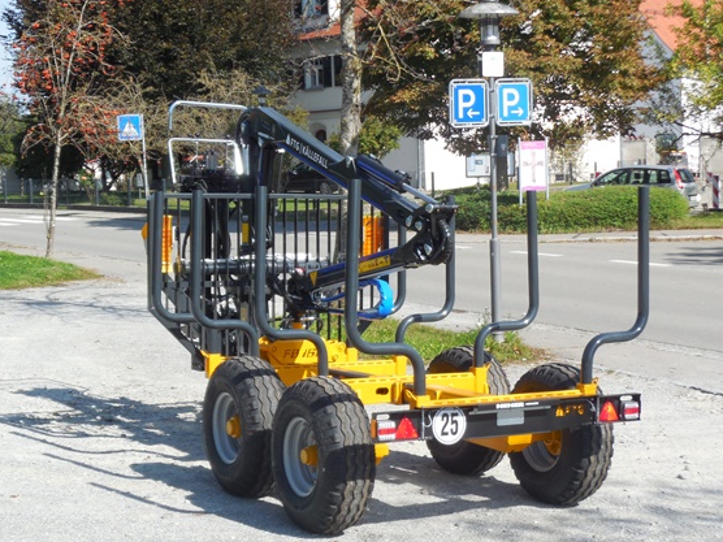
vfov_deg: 19.4
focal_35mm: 76
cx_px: 359
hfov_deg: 25.7
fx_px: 1587
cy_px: 282
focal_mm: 10.9
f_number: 4.2
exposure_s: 1/640
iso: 125
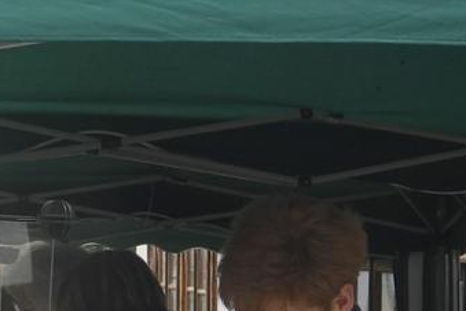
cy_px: 505
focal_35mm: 204
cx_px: 69
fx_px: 2640
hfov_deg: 10.0
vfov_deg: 6.6
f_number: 8
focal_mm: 24
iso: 320
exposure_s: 1/250
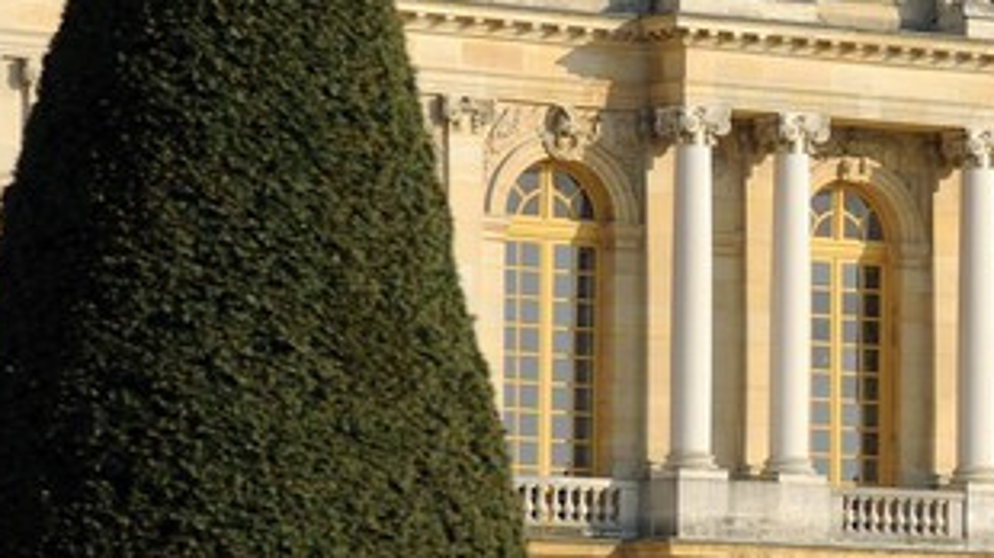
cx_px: 2318
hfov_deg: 6.6
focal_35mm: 314
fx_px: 8272
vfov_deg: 3.9
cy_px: 497
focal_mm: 58
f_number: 8
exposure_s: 1/160
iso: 100
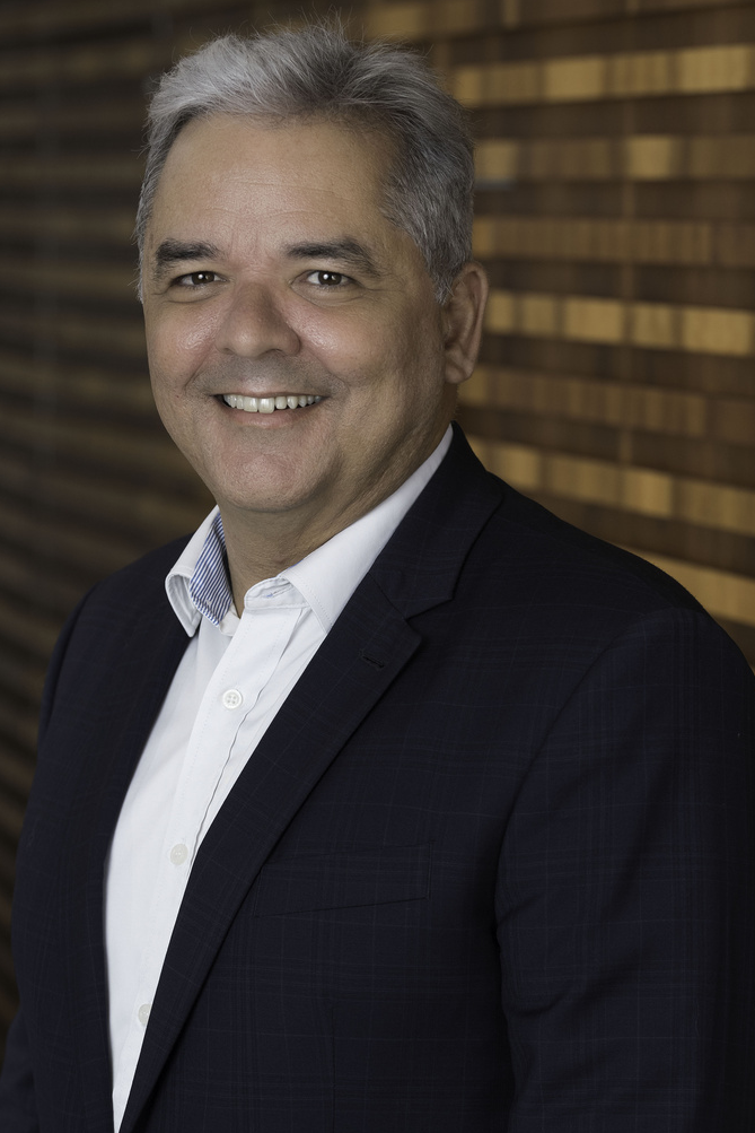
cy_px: 558
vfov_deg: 14.7
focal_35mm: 140
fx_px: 4402
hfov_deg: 9.8
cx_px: 375
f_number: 3.5
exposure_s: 1/250
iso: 250
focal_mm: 78
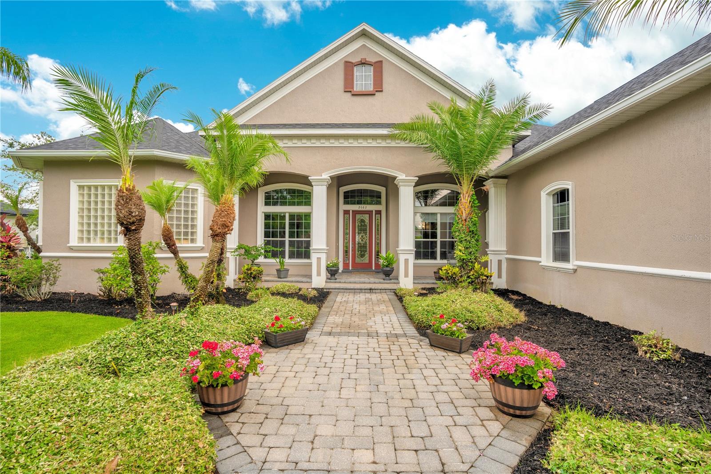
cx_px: 356
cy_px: 237
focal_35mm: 16
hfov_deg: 96.7
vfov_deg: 73.7
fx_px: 316
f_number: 6.3
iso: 100
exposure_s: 1/100
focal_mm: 16
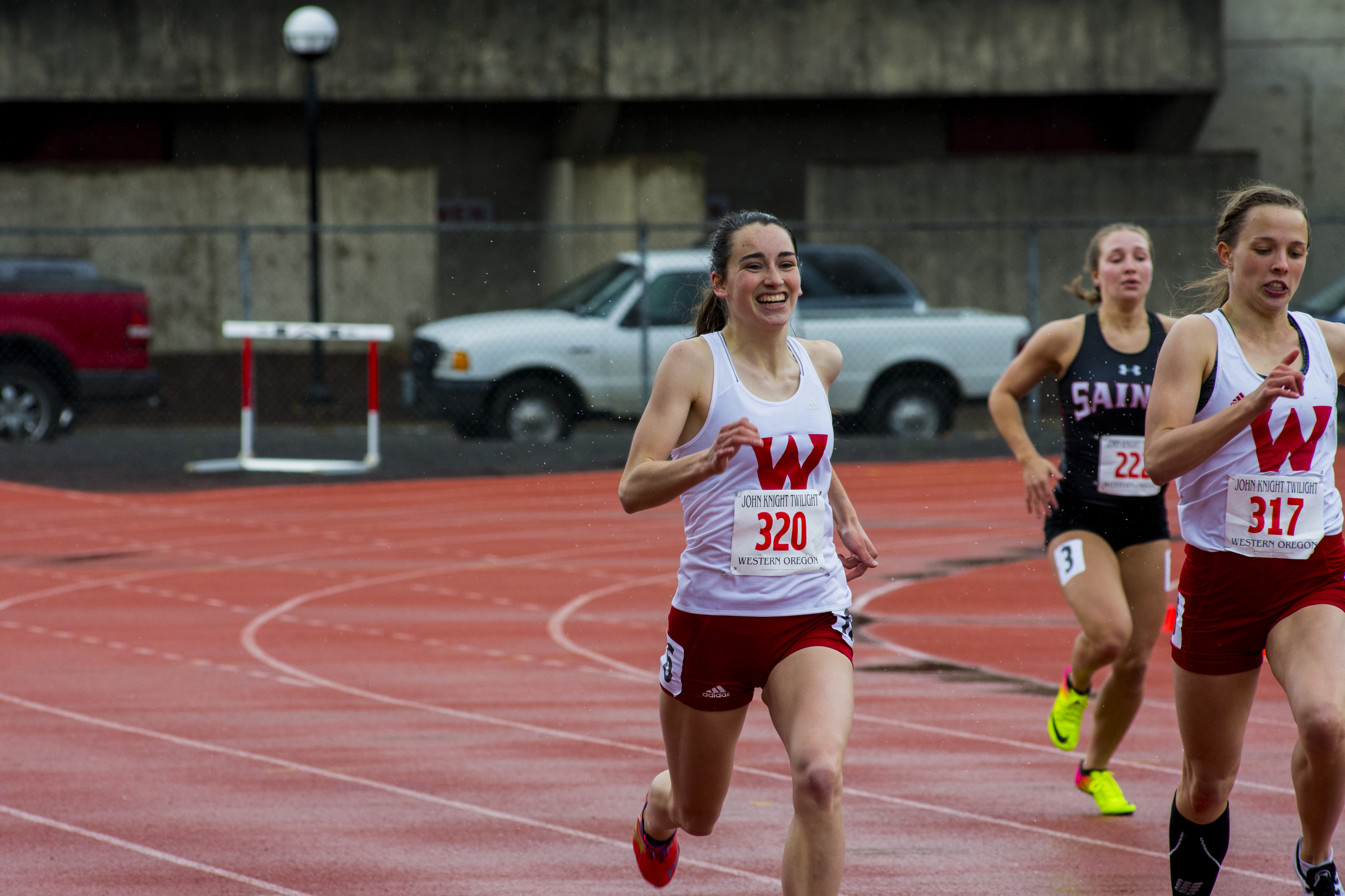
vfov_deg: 4.6
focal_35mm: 300
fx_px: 11207
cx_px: 672
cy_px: 448
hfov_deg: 6.9
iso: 1000
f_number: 8
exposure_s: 1/800
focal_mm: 200
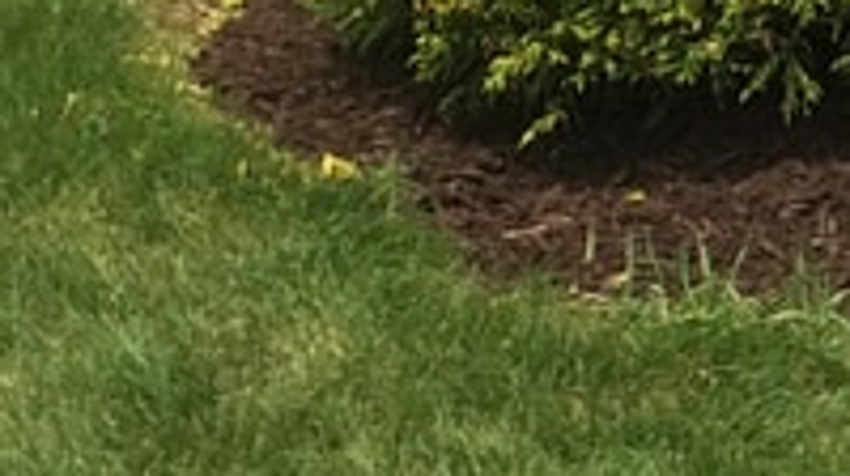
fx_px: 4908
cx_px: 1991
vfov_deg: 5.4
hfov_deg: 9.0
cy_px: -446
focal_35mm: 218
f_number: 2.2
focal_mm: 4.12
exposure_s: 1/2283
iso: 32
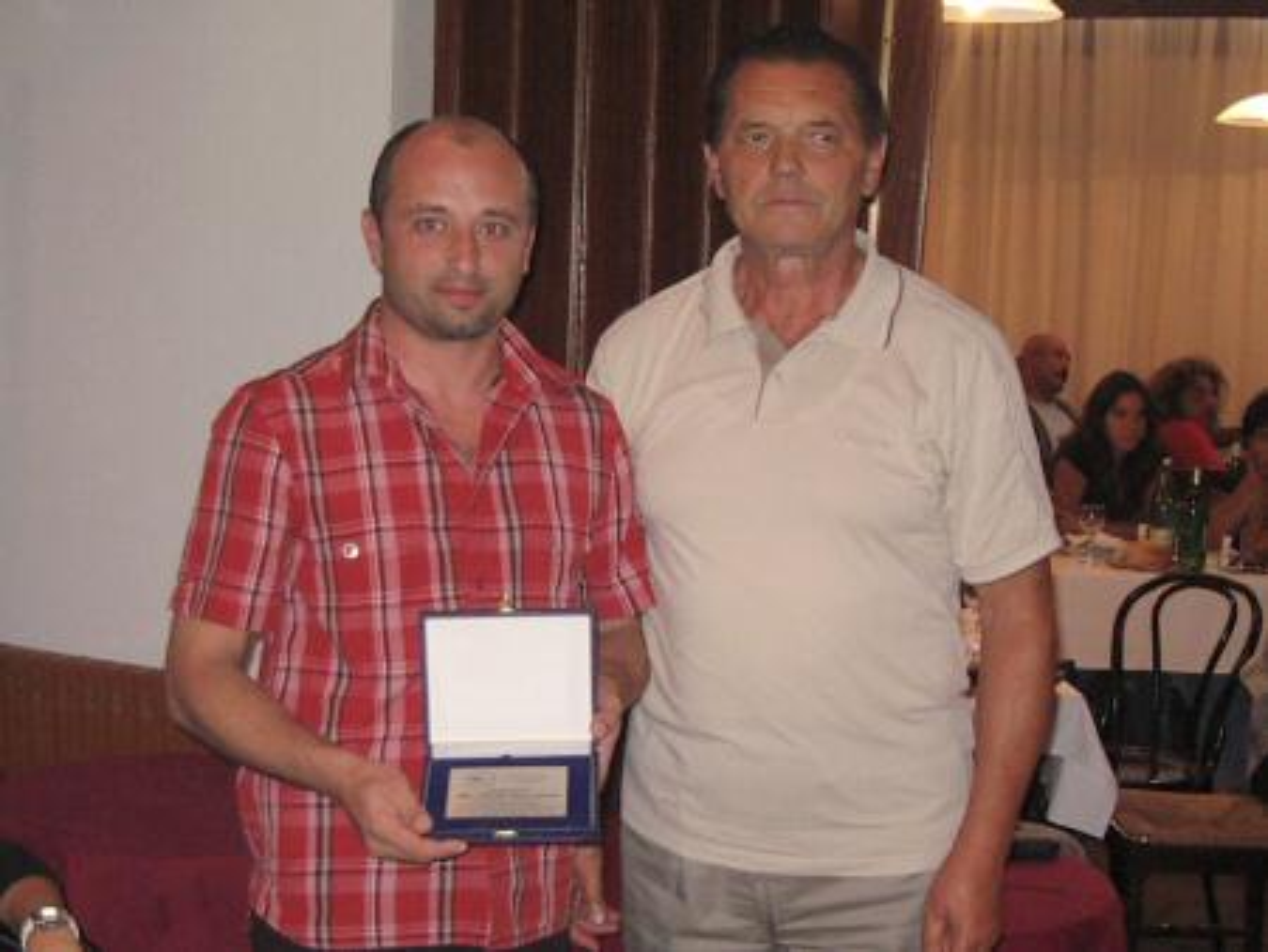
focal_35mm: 38
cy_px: 476
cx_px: 634
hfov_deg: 49.0
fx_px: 1393
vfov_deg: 37.8
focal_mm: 5.8
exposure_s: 1/60
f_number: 2.6
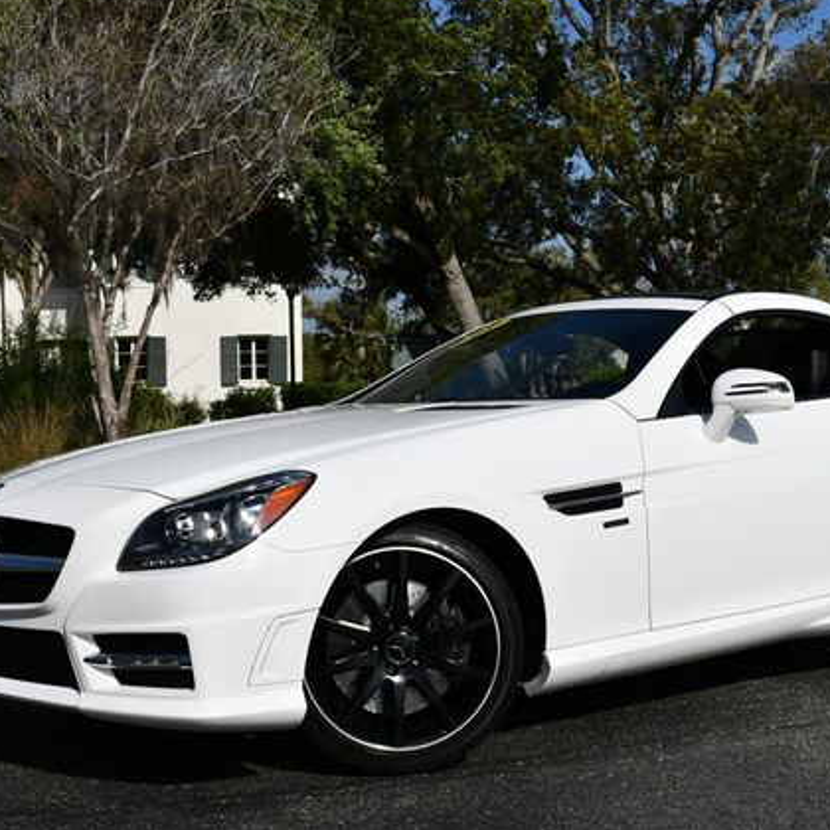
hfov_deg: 30.0
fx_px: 1546
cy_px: 409
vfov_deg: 30.0
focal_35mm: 57
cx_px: 494
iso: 100
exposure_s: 1/400
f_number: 10
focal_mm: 22
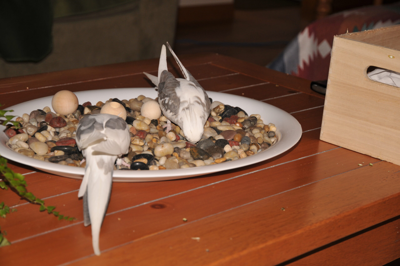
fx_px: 866
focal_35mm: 78
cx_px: 200
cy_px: 133
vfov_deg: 17.4
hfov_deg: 26.0
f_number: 5
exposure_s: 1/60
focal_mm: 52
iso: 200
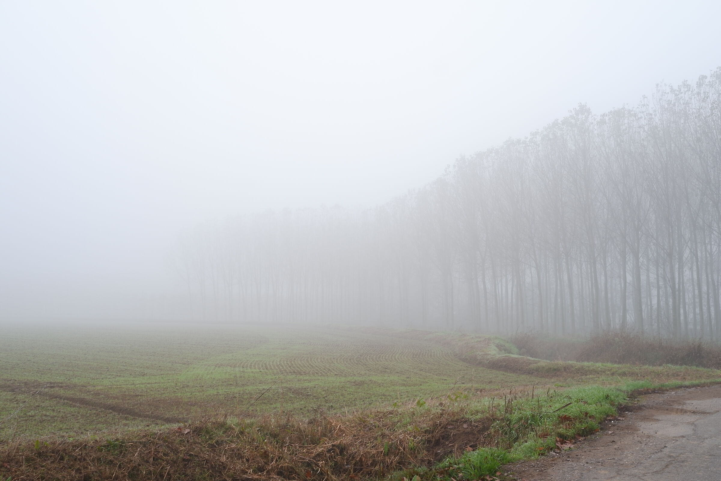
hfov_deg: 47.4
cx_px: 360
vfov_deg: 32.6
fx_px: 821
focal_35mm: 41
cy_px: 240
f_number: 7.1
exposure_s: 1/40
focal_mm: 27
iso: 200
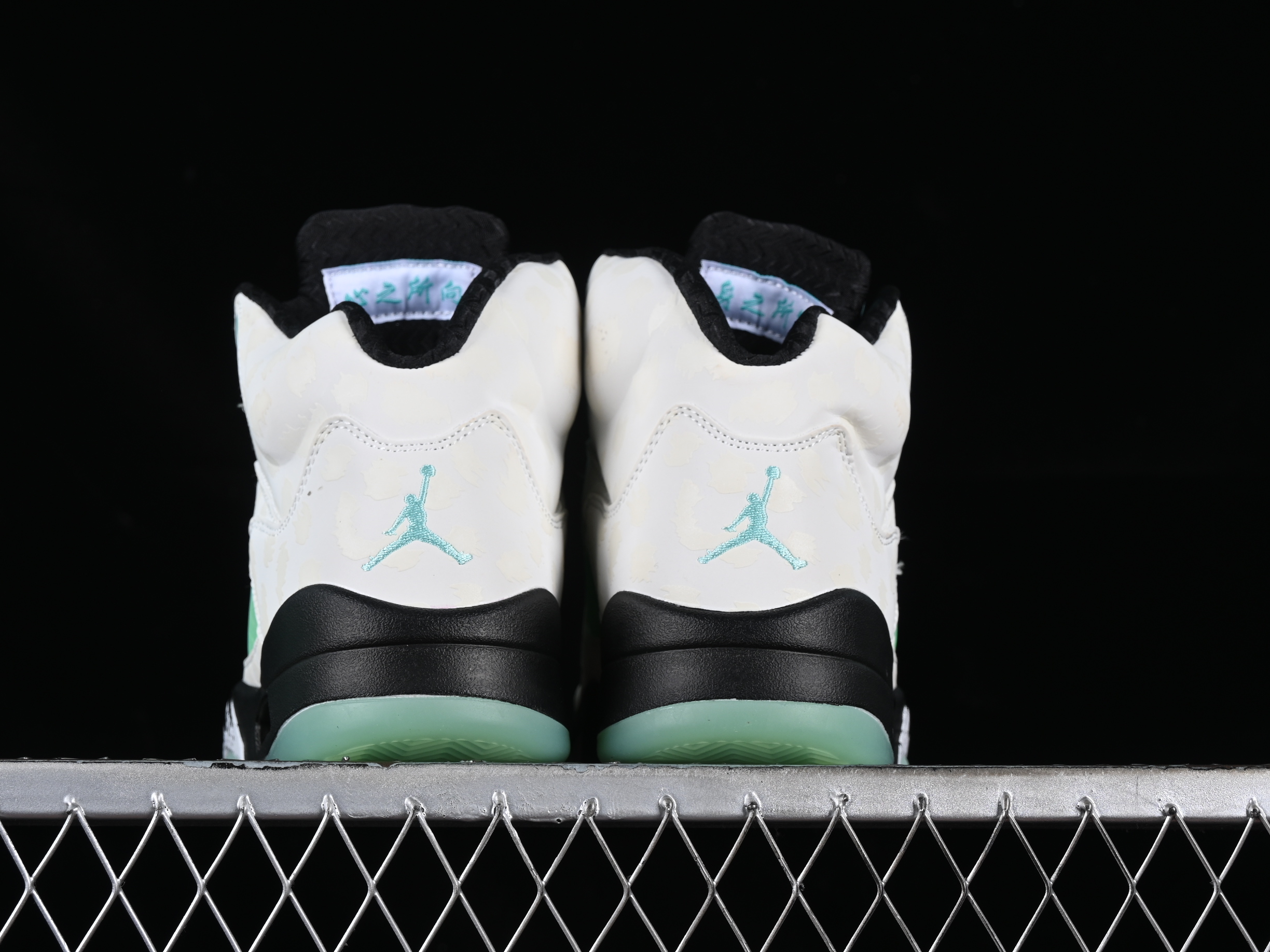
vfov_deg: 18.0
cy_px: 474
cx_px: 571
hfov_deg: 23.8
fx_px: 3008
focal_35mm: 82
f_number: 8
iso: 160
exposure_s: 1/80
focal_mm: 50
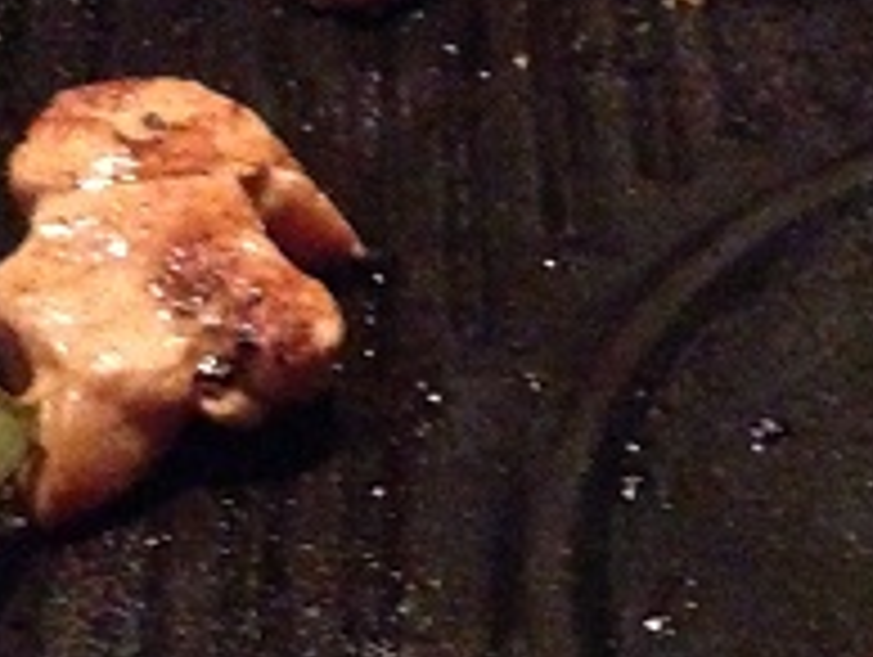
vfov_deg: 14.4
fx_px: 2576
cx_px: 590
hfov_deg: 19.2
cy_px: 562
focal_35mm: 102
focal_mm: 4.12
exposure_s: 1/15
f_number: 2.4
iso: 2500
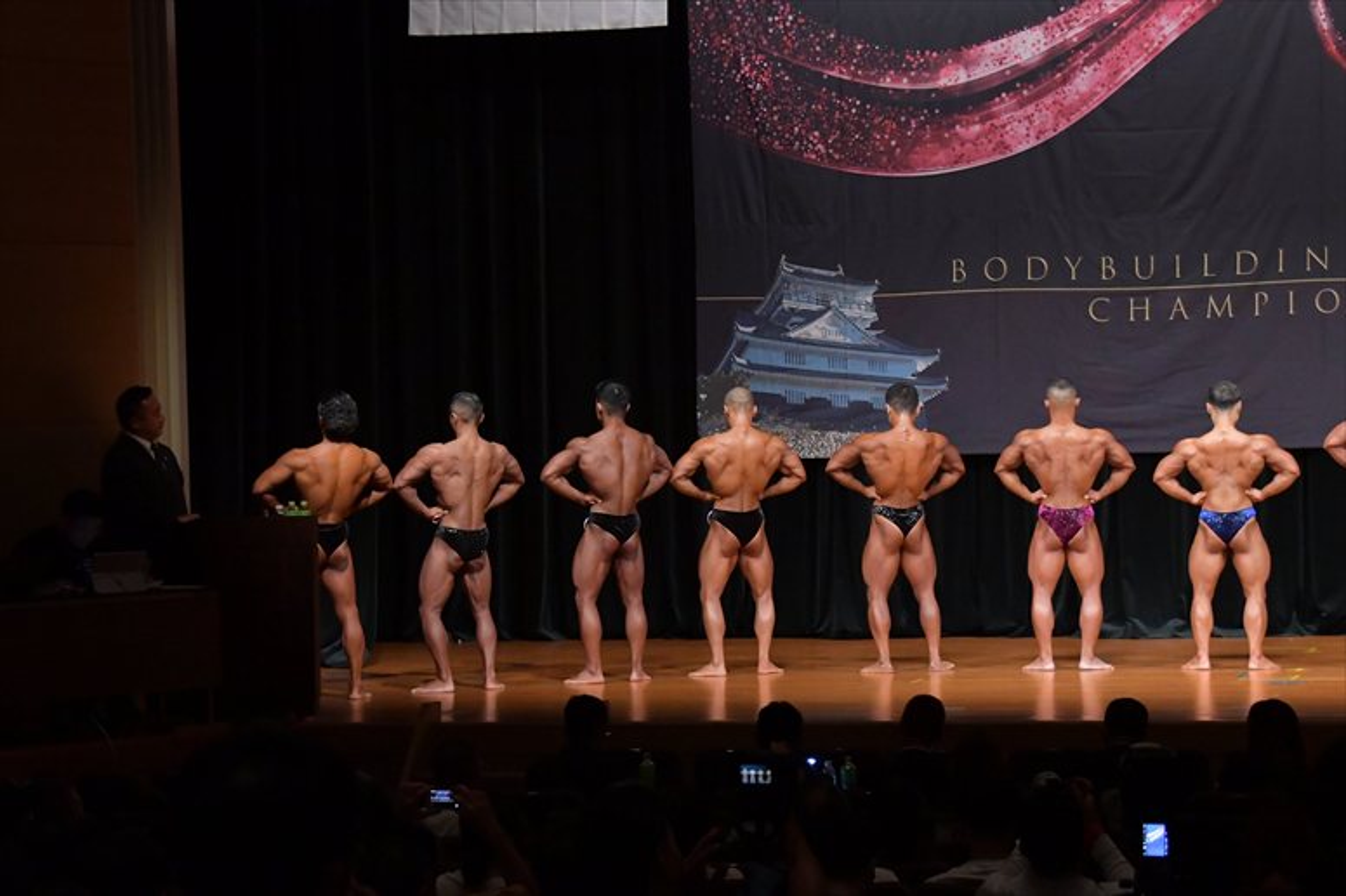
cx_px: 673
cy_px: 448
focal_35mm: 108
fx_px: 4036
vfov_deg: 12.7
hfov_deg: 18.9
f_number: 5.6
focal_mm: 72
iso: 5000
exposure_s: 1/400
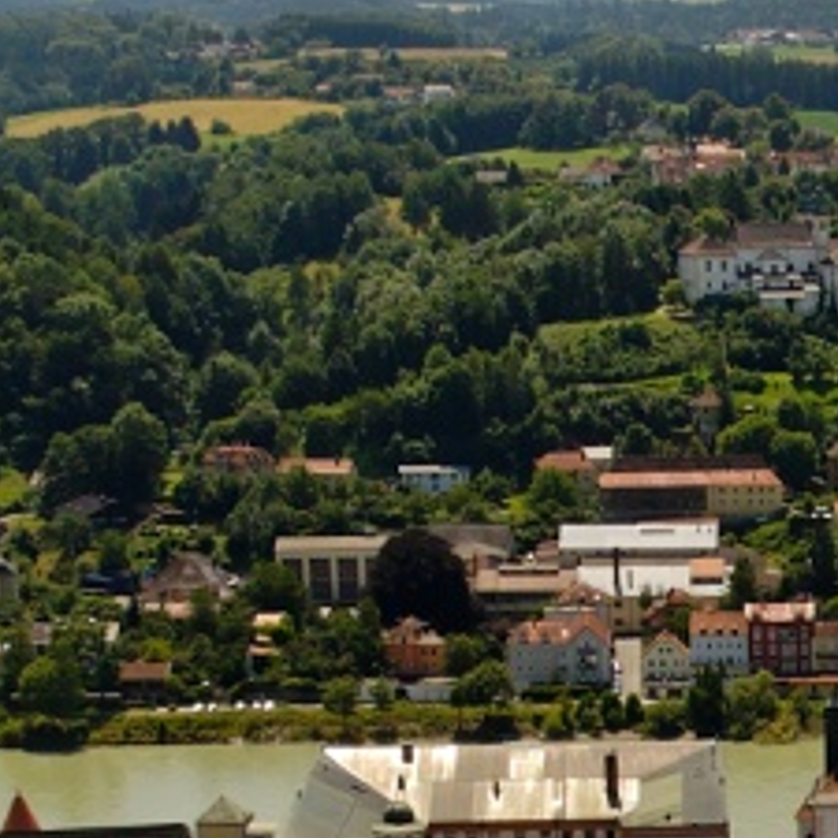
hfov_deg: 12.2
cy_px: 849
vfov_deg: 12.8
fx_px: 3697
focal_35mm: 135
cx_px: 1300
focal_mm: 18
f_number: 8
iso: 100
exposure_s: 1/320
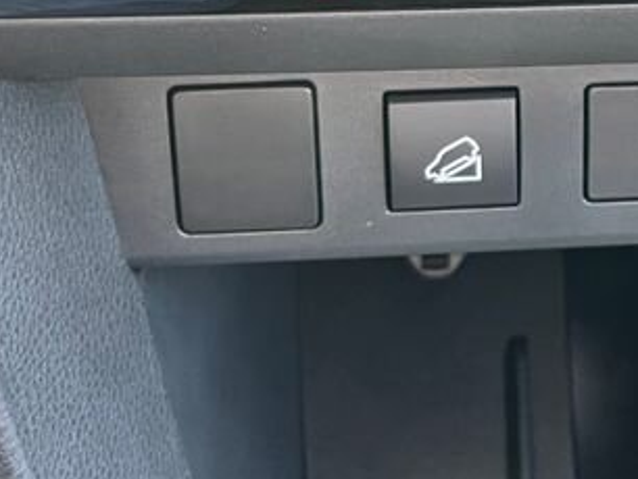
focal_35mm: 87
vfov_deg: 16.4
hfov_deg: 21.8
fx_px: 1605
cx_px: 617
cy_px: -81
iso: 200
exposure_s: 1/60
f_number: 1.6
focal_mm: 5.1
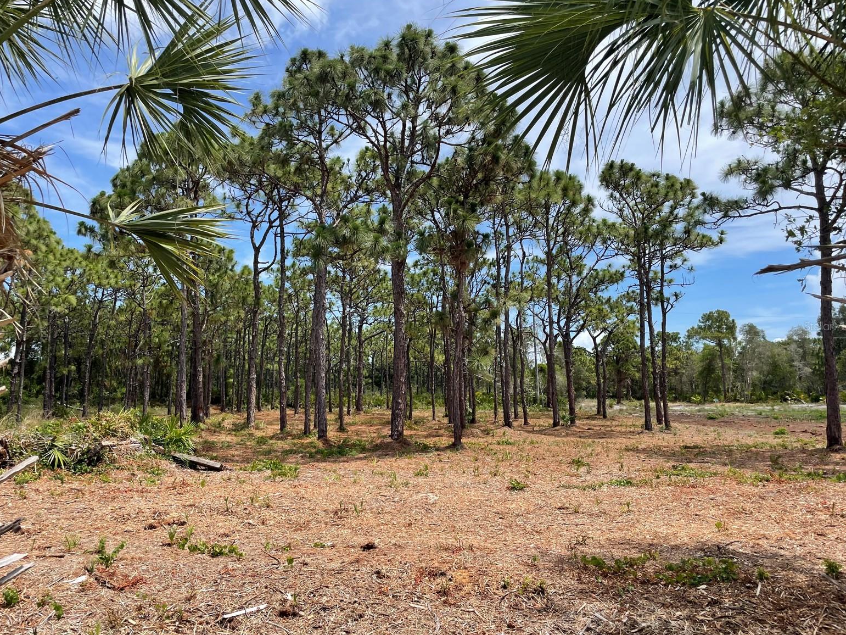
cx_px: 417
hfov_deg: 65.3
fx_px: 660
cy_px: 326
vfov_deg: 51.4
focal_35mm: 27
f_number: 1.6
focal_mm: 4.2
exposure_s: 1/2681
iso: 32
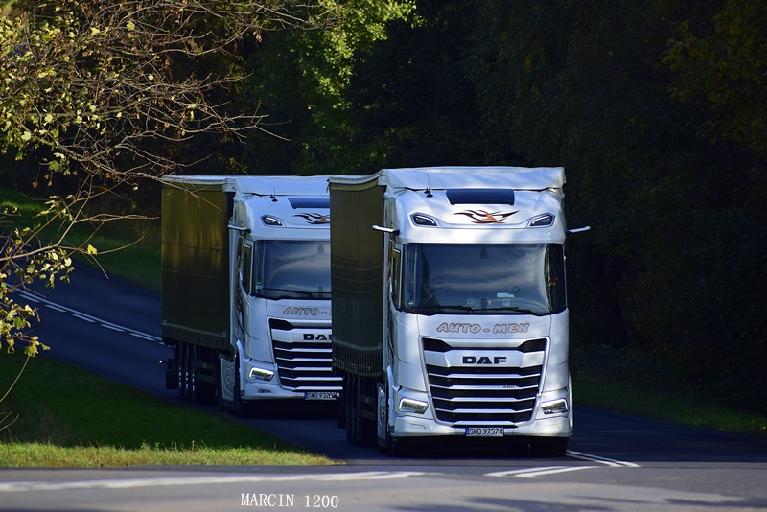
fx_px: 8631
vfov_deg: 3.4
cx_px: 384
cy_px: 256
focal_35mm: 405
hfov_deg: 5.1
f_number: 6.3
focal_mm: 270
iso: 200
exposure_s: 1/640
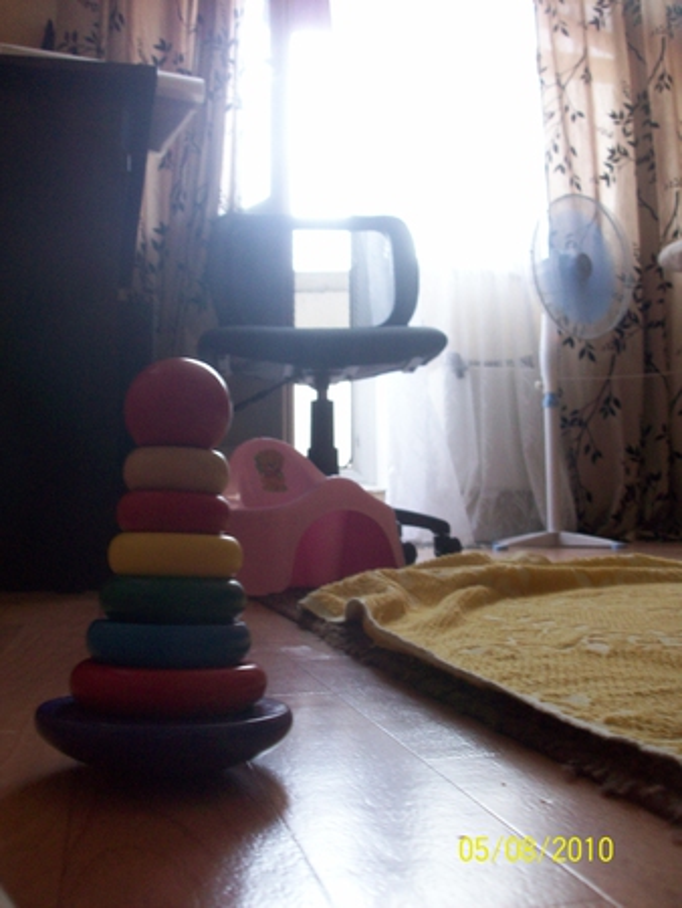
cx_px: 341
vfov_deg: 53.9
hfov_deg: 41.8
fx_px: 892
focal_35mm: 34
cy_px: 454
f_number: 2.8
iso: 160
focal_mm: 5.7
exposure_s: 1/17.4
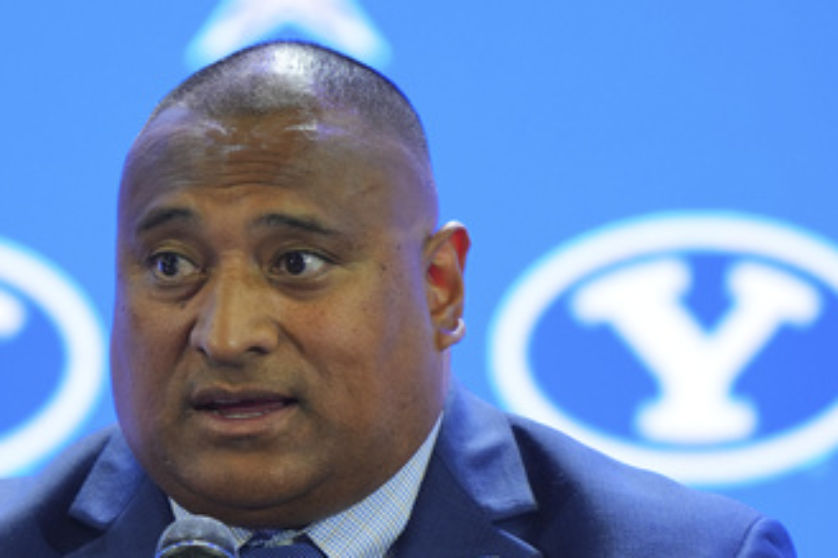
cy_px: 364
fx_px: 21753
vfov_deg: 1.5
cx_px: 318
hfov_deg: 2.2
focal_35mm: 935
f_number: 3.2
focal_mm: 400
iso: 500
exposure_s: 1/250
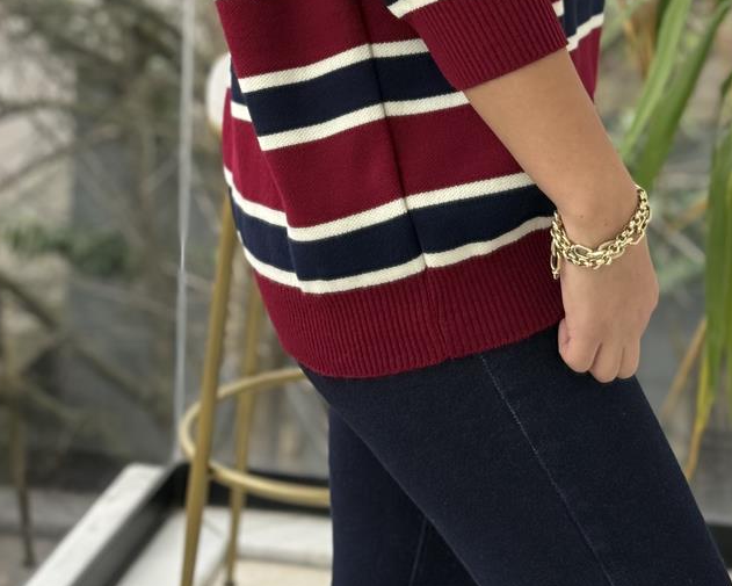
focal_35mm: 99
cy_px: -132
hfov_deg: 19.3
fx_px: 2145
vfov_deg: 15.0
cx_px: 432
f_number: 1.78
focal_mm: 6.76
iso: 80
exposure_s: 1/132
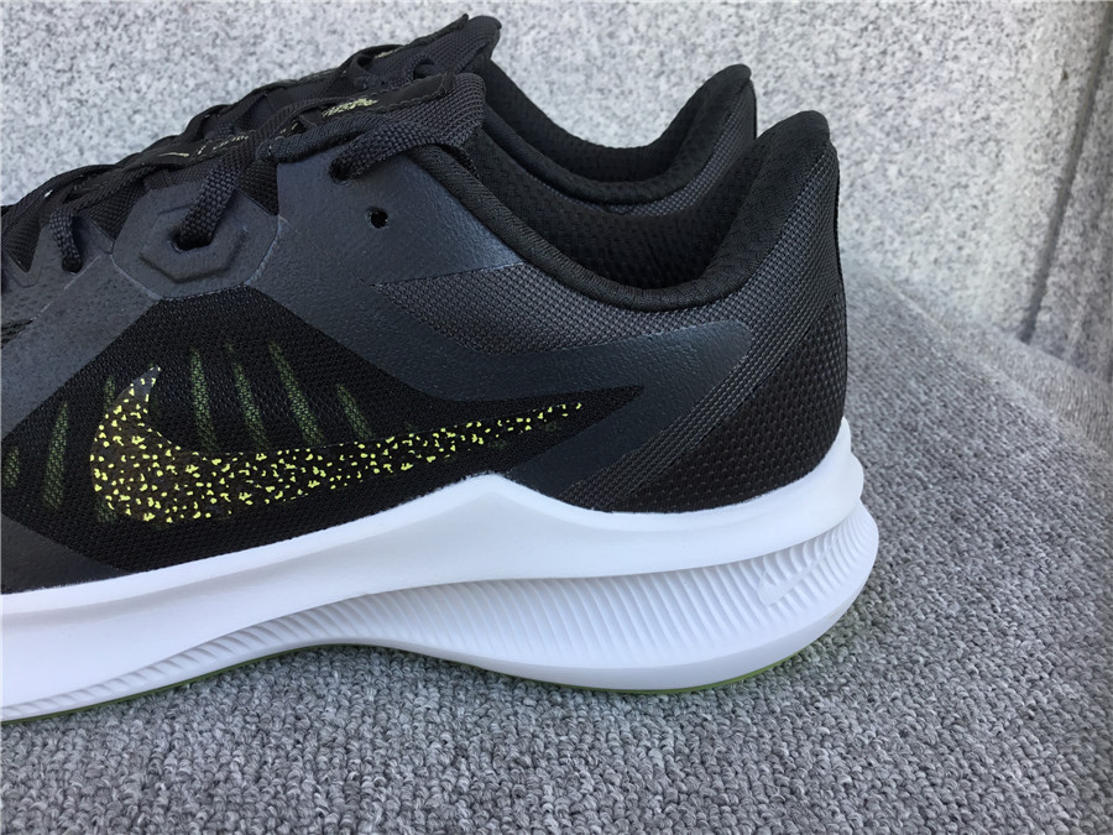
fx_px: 997
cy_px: 418
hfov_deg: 58.4
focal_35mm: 31
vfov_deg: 45.4
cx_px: 556
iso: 25
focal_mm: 3.3
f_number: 2.4
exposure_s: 1/117
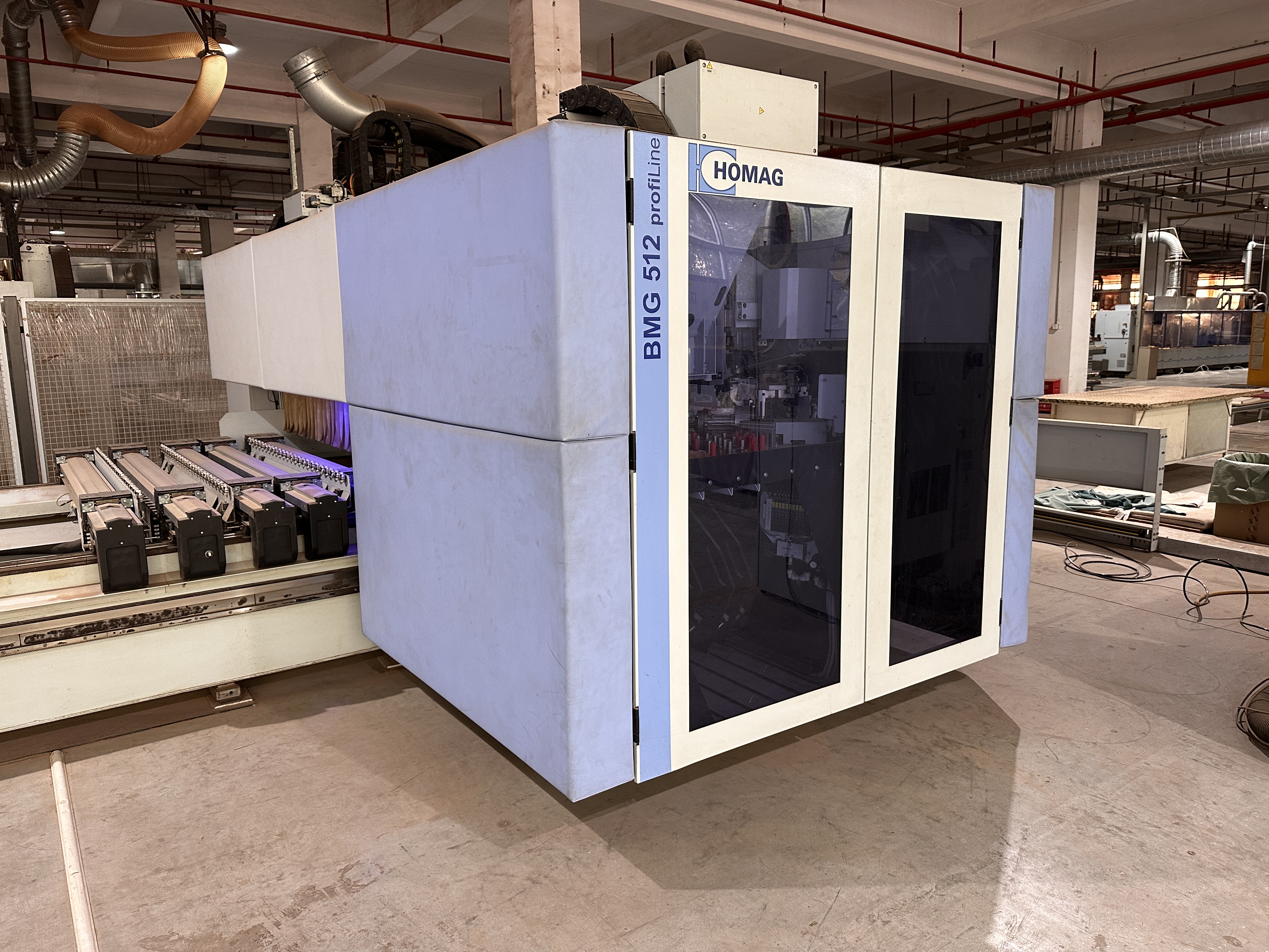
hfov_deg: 71.6
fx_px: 880
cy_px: 476
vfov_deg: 56.8
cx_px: 634
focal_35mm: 24
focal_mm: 6.86
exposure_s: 1/50
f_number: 1.78
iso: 250
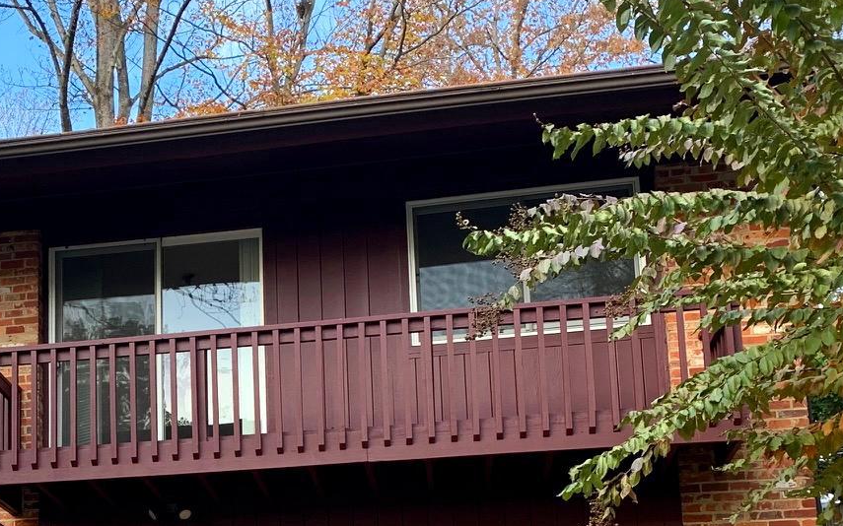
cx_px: 111
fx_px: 1493
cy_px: 580
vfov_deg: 19.2
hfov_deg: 30.4
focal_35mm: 65
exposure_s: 1/122
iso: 32
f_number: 1.8
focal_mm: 4.25
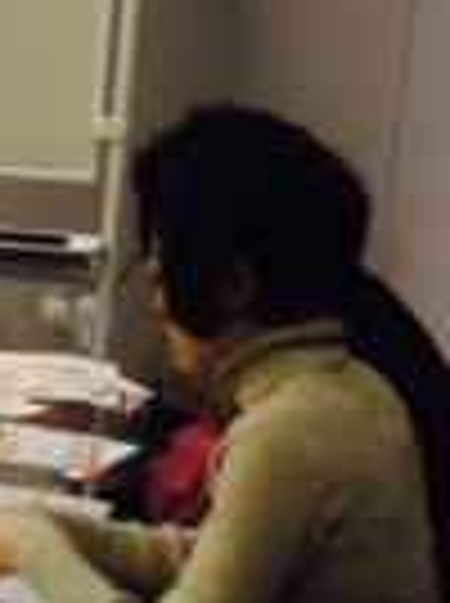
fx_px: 2747
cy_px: 338
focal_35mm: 158
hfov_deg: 8.6
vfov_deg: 12.5
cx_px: -594
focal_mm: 4.12
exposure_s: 1/40
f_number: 2.4
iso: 50
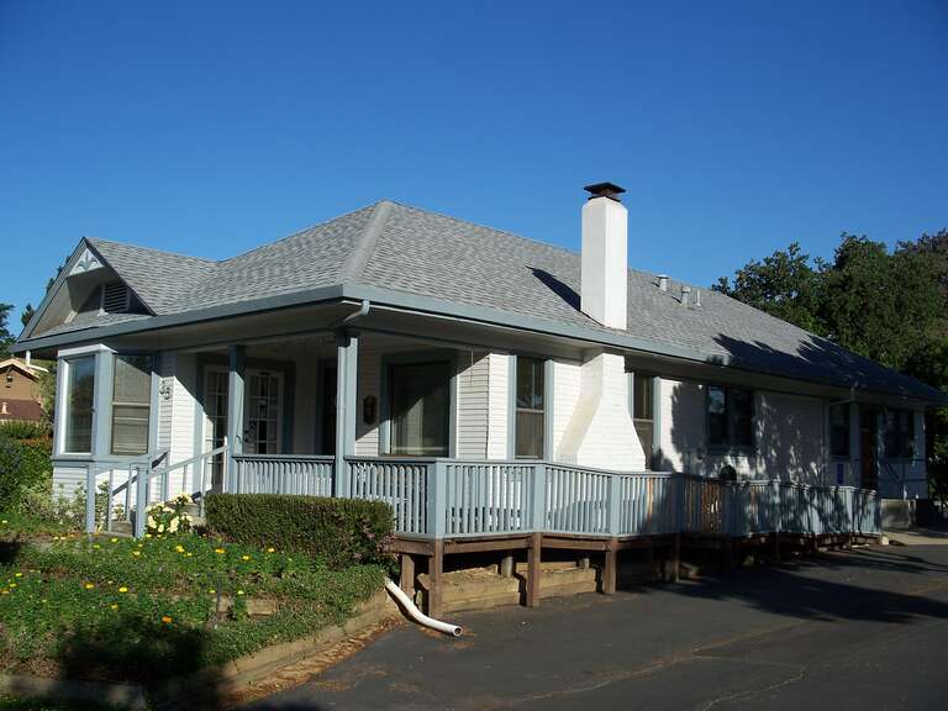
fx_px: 1013
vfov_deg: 38.7
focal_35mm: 37
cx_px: 474
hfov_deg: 50.1
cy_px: 356
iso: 64
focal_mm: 7.8
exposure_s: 1/640
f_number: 4
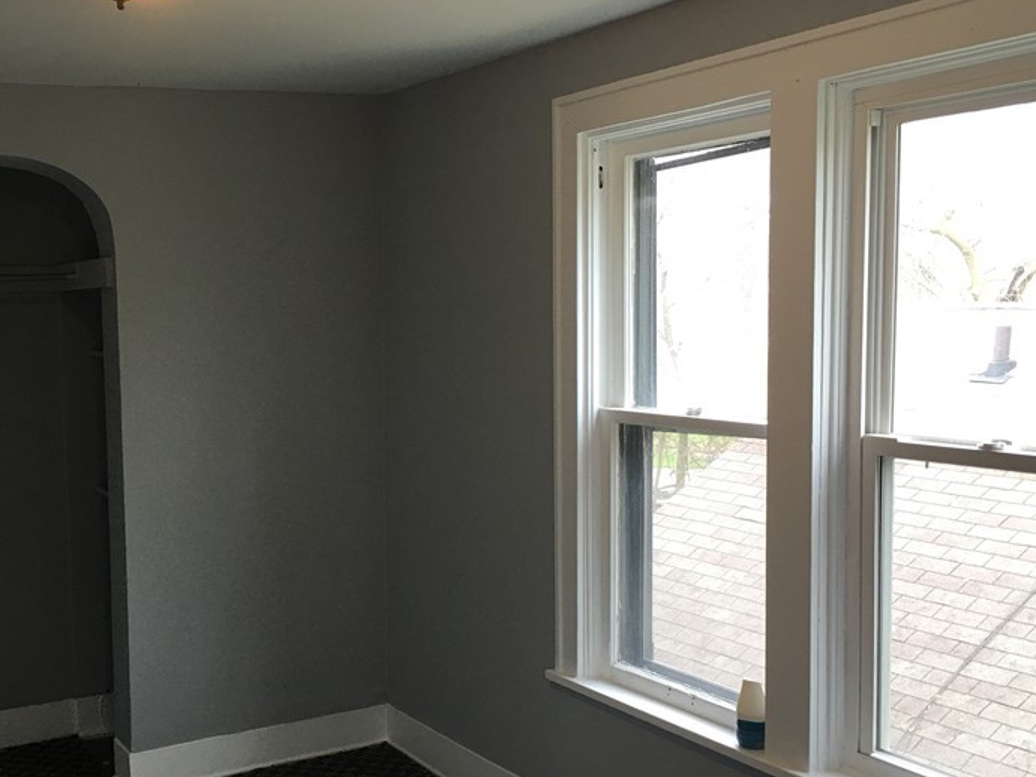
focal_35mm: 43
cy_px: 462
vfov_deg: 33.5
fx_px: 1287
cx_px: 348
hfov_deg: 43.3
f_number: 2.2
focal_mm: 4.15
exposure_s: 1/30
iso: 25
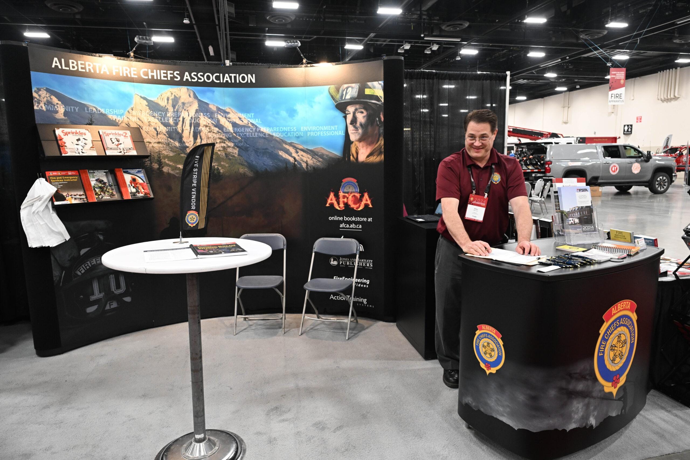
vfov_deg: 53.1
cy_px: 230
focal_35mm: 24
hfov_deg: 73.7
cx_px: 345
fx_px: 460
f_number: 5.6
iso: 1600
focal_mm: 24
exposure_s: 1/60
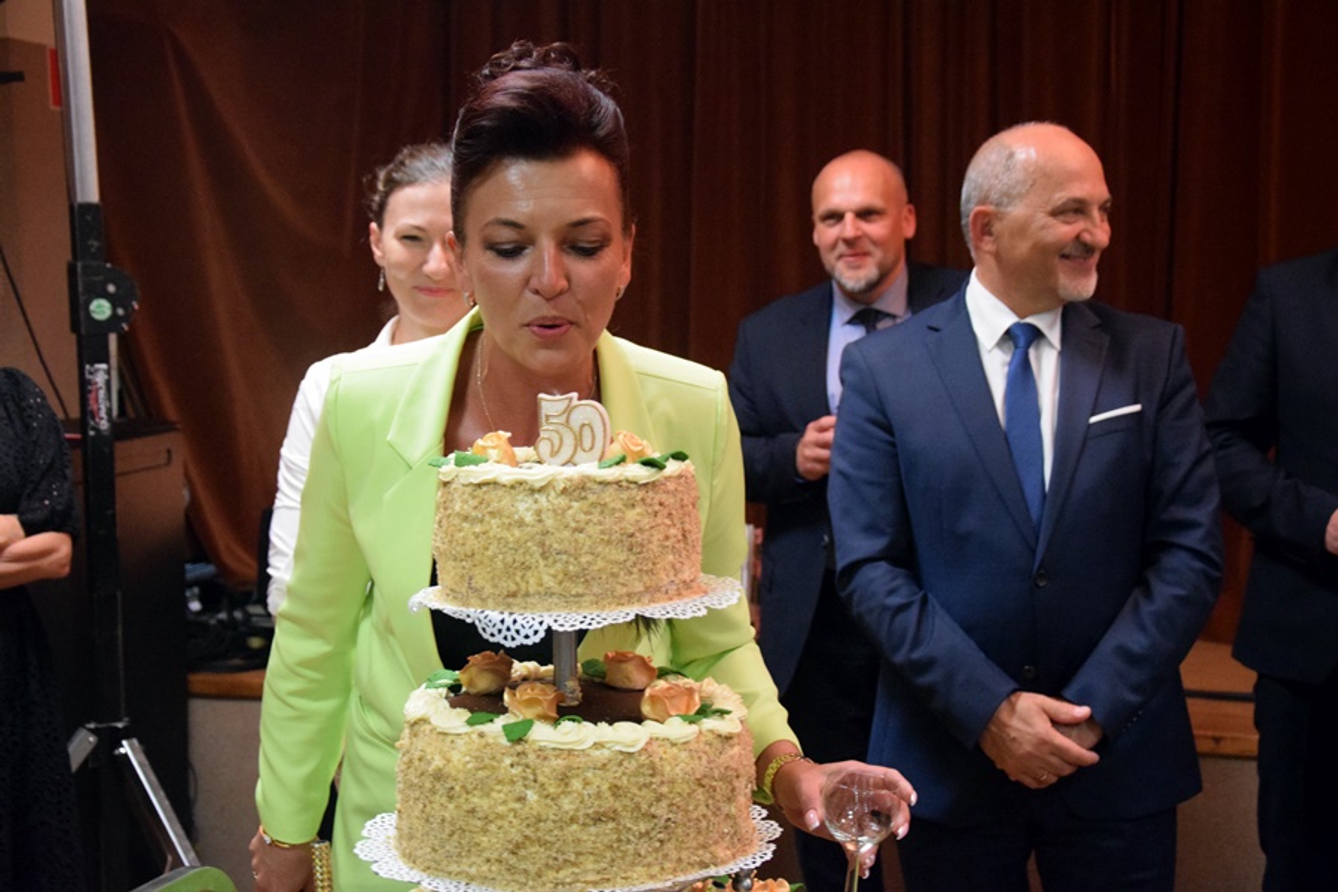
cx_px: 669
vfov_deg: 23.8
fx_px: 2118
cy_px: 446
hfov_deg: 35.1
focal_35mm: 57
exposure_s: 1/100
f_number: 4.5
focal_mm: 38
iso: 5000
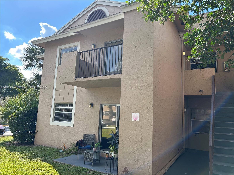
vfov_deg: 53.1
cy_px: 88
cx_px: 117
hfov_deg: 67.3
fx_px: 176
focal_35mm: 26
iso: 50
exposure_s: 1/1431
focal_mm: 5.7
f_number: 1.5
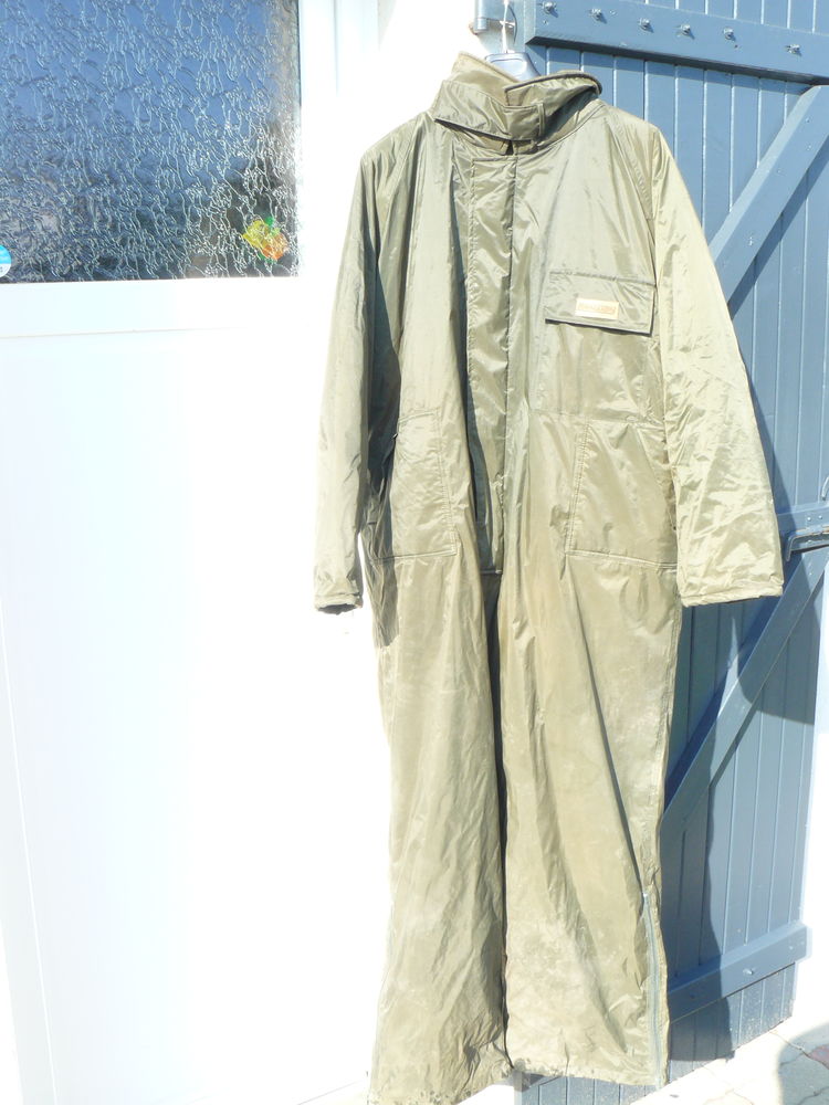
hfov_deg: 39.7
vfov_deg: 51.4
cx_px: 414
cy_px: 552
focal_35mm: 36
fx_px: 1150
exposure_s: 1/40
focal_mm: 6
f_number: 8
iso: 100
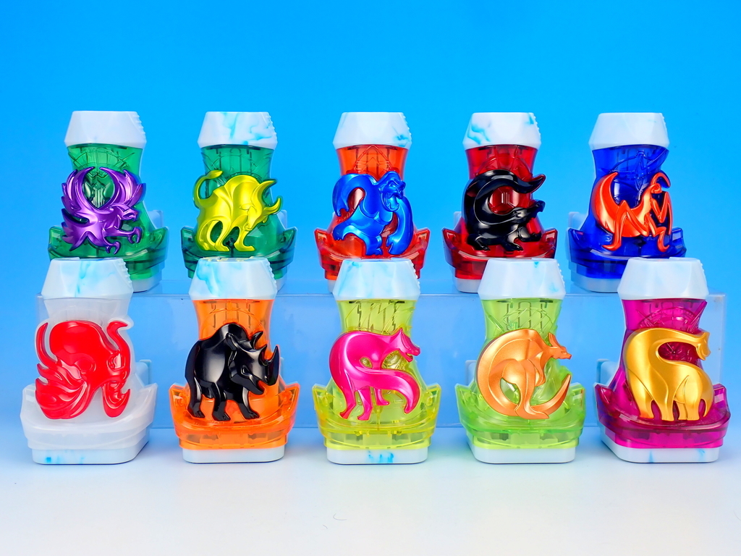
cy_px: 278
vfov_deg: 35.1
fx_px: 878
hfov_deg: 45.8
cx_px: 370
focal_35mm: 41
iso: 100
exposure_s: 1/13
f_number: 4
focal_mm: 7.31
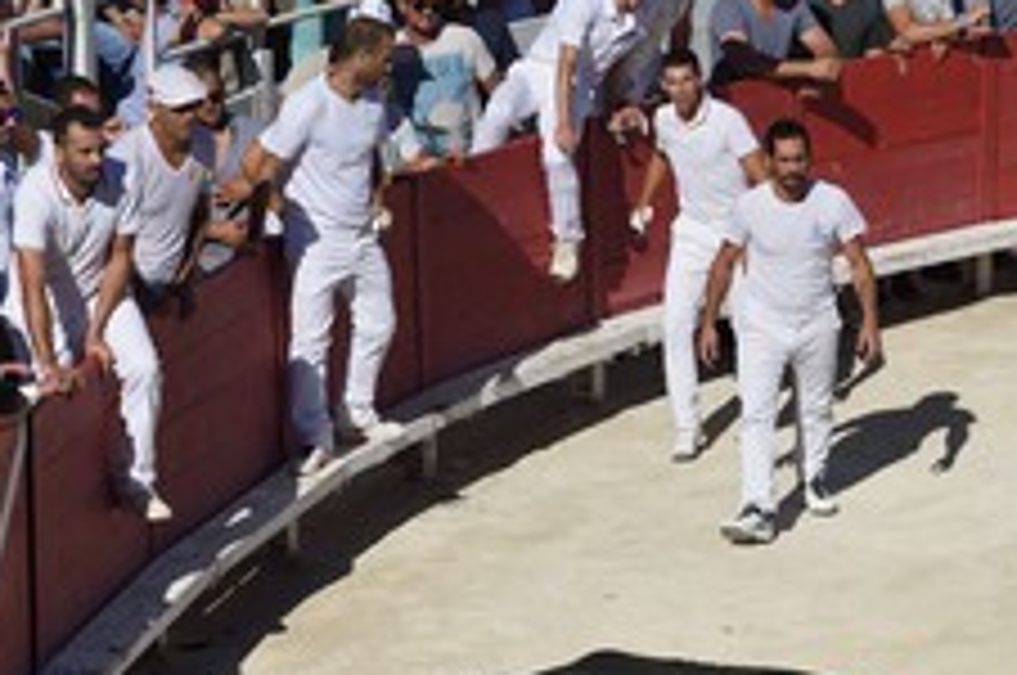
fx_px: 5783
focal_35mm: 205
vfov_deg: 6.7
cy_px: 531
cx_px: 866
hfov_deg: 10.0
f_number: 8
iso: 200
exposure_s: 1/800
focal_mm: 110
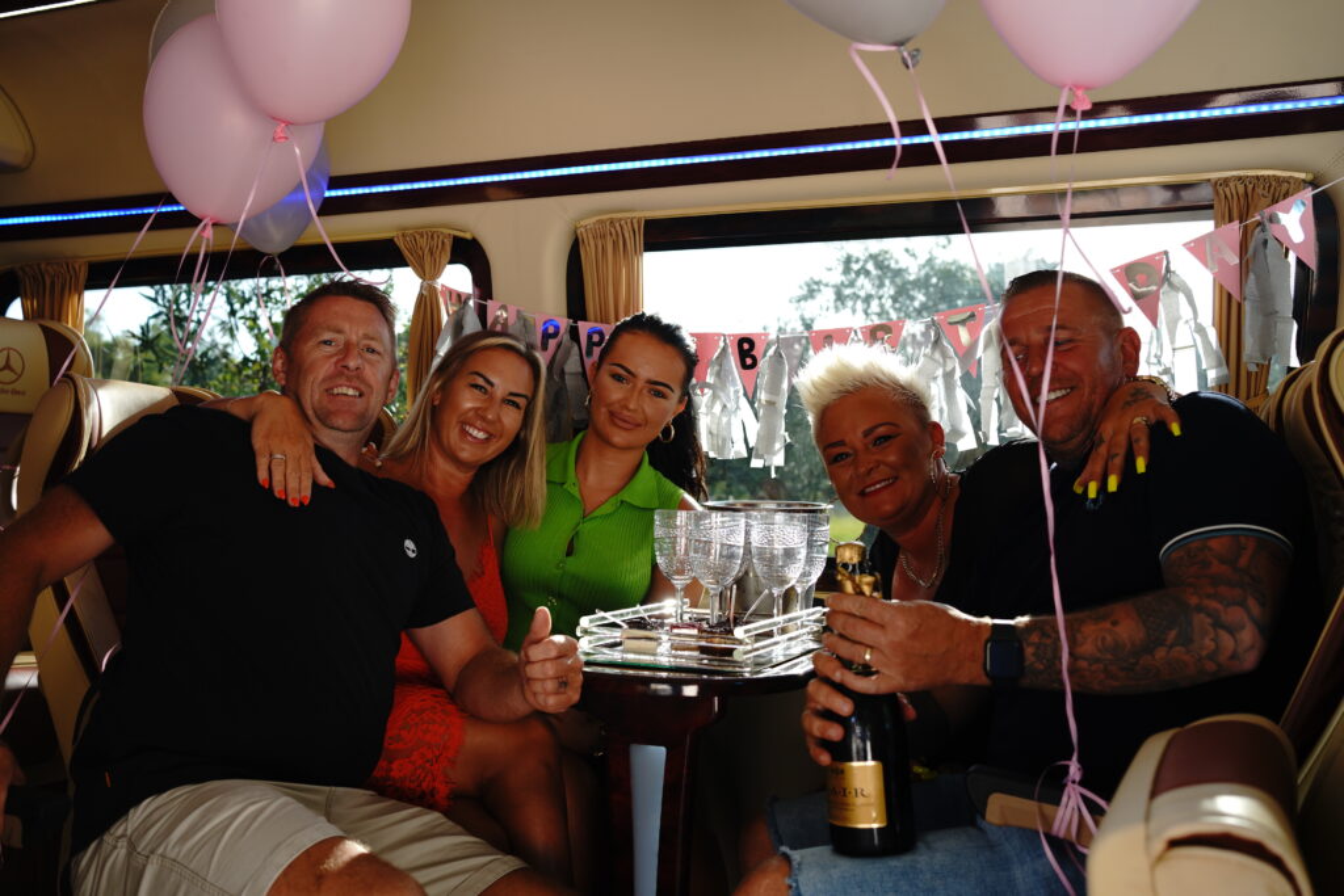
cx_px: 672
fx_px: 1307
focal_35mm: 35
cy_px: 448
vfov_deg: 37.9
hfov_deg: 54.4
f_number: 4.5
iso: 250
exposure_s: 1/125
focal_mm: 35
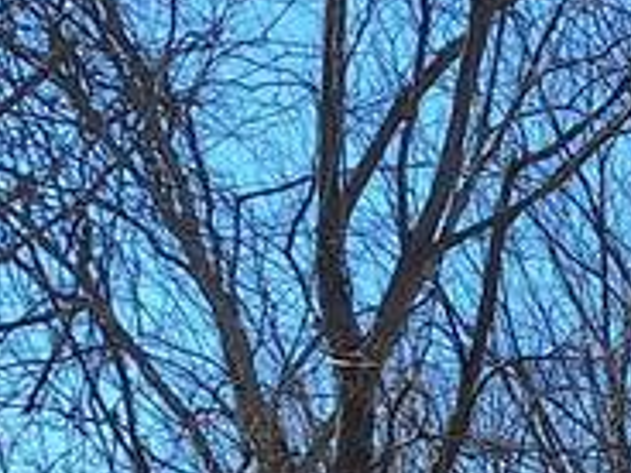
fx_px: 2917
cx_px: 1423
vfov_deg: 8.1
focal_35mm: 160
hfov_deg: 10.8
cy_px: 1371
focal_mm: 5.54
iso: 40
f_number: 1.8
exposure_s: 1/2315
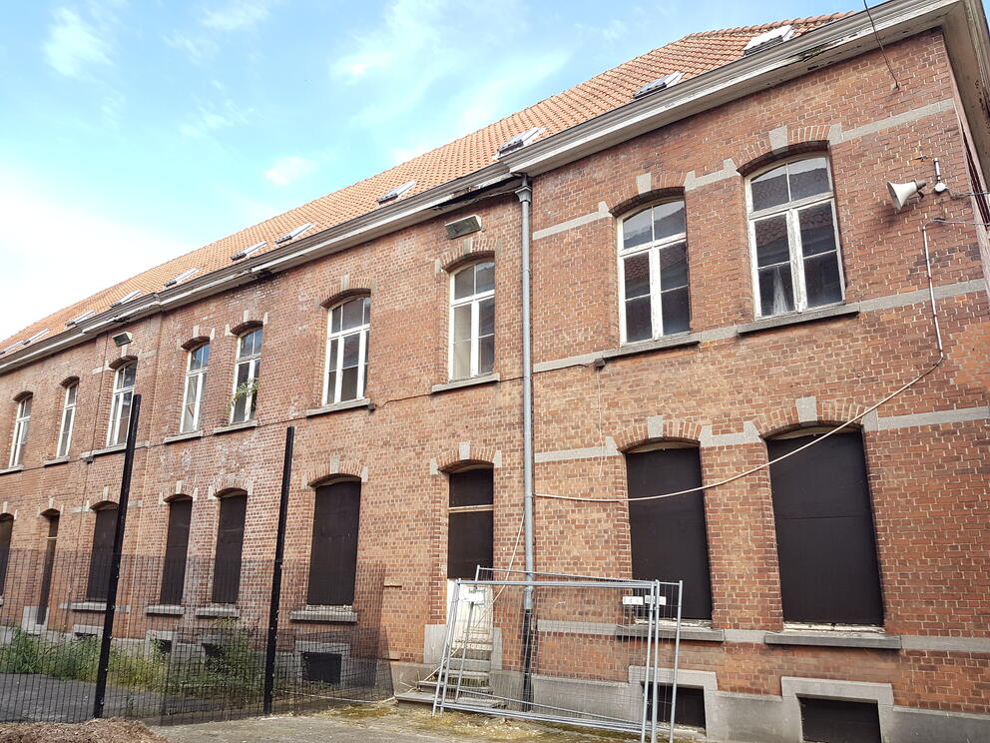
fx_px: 744
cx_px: 495
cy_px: 372
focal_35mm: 26
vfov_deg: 53.1
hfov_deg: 67.3
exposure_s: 1/381
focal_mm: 4.2
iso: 40
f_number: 1.7
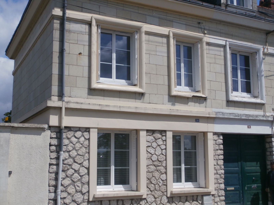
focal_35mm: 47
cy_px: 102
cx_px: 137
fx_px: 372
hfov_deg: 40.4
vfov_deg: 30.9
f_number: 4.2
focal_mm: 8.29
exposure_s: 1/2000
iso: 100
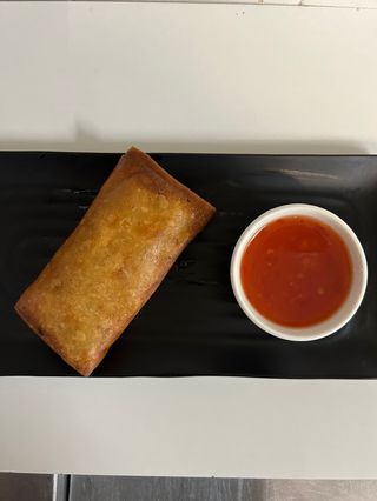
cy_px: 250
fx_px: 377
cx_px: 188
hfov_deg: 53.1
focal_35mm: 26
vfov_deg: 67.3
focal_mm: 5.7
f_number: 1.5
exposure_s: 1/50
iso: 320
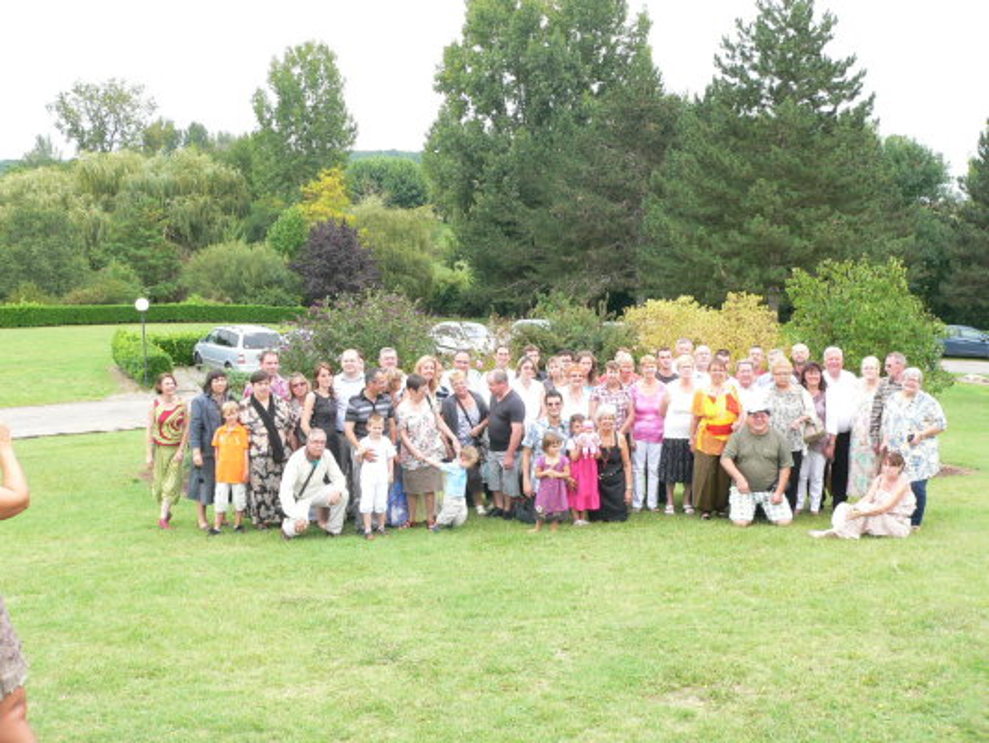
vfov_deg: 39.7
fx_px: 1029
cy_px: 372
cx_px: 494
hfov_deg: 51.3
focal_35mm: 36
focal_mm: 6
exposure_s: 1/80
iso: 80
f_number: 4
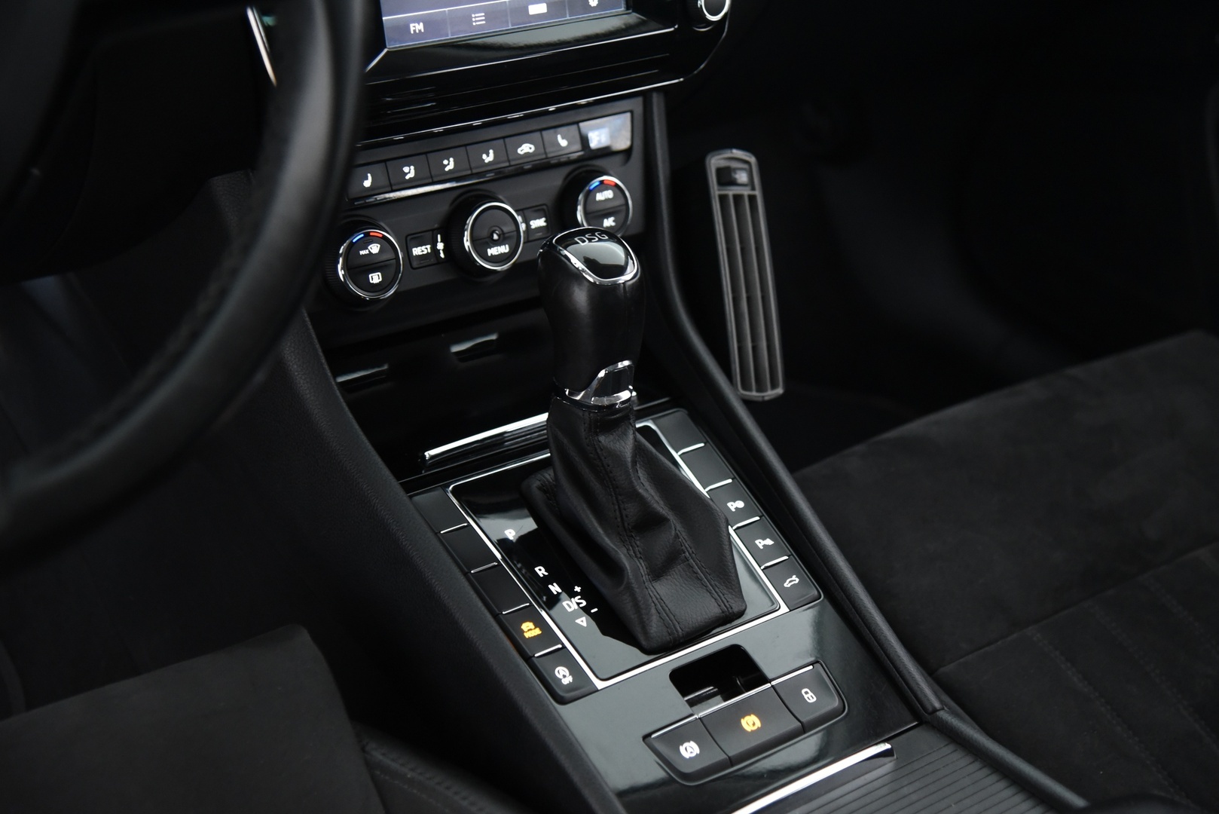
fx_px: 1965
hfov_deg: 34.5
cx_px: 610
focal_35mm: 58
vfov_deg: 23.4
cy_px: 407
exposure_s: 1/20
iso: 4000
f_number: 4
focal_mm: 58
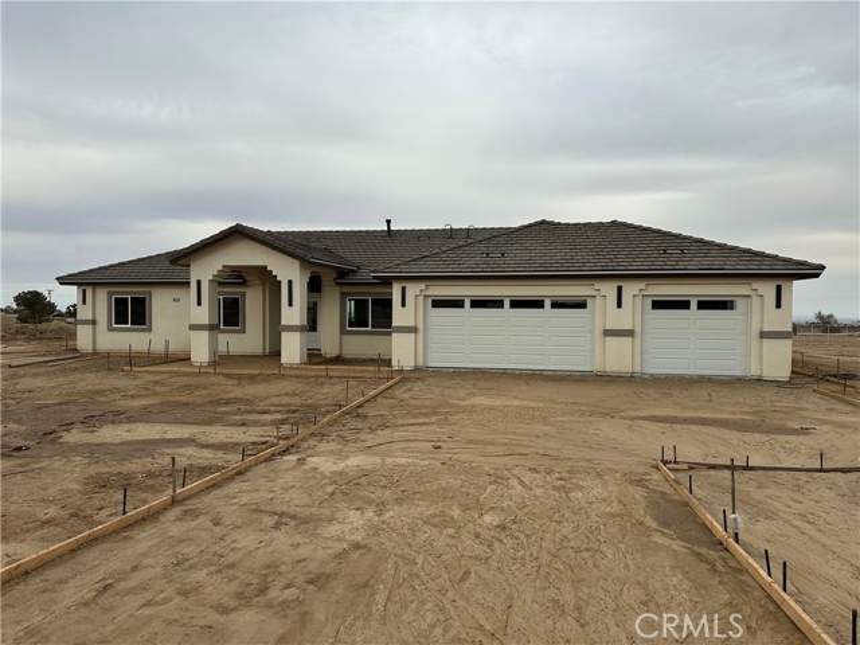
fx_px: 596
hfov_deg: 71.6
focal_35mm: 24
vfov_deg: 56.8
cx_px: 430
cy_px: 322
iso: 80
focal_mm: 6.86
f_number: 1.78
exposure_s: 1/3861
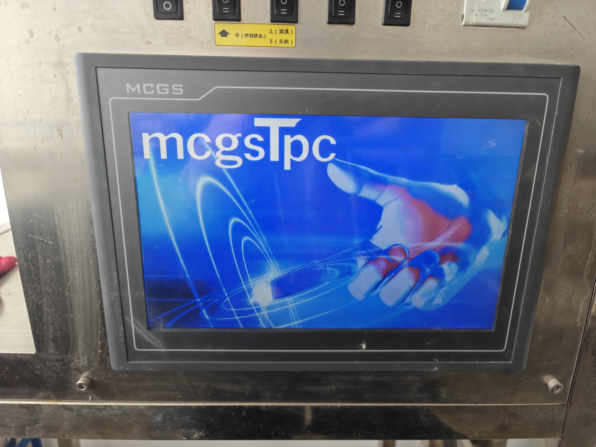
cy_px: 224
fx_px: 396
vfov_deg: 58.9
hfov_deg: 73.9
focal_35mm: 23
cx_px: 298
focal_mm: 6.06
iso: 250
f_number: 1.6
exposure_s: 1/170
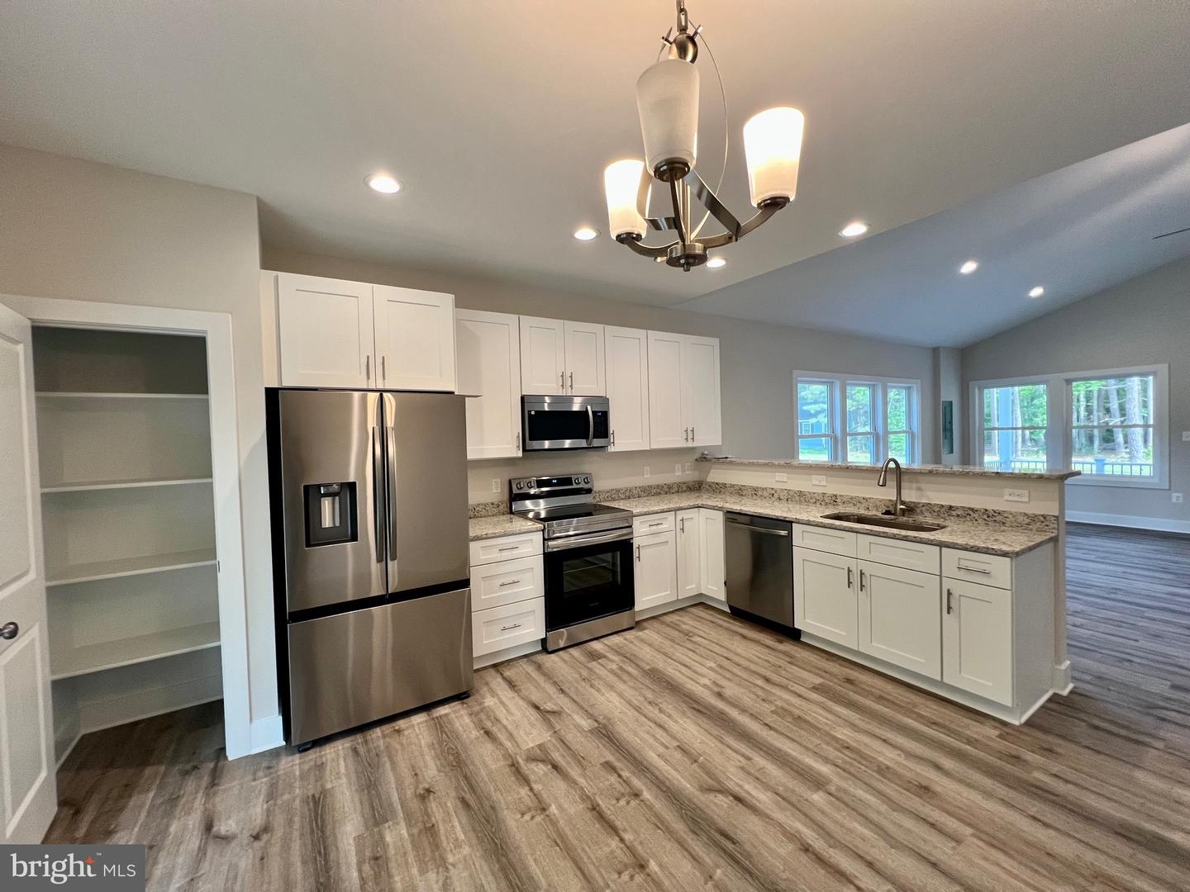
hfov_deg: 106.2
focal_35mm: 13
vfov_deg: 89.9
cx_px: 595
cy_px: 446
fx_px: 447
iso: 200
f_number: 1.8
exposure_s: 1/120
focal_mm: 1.57
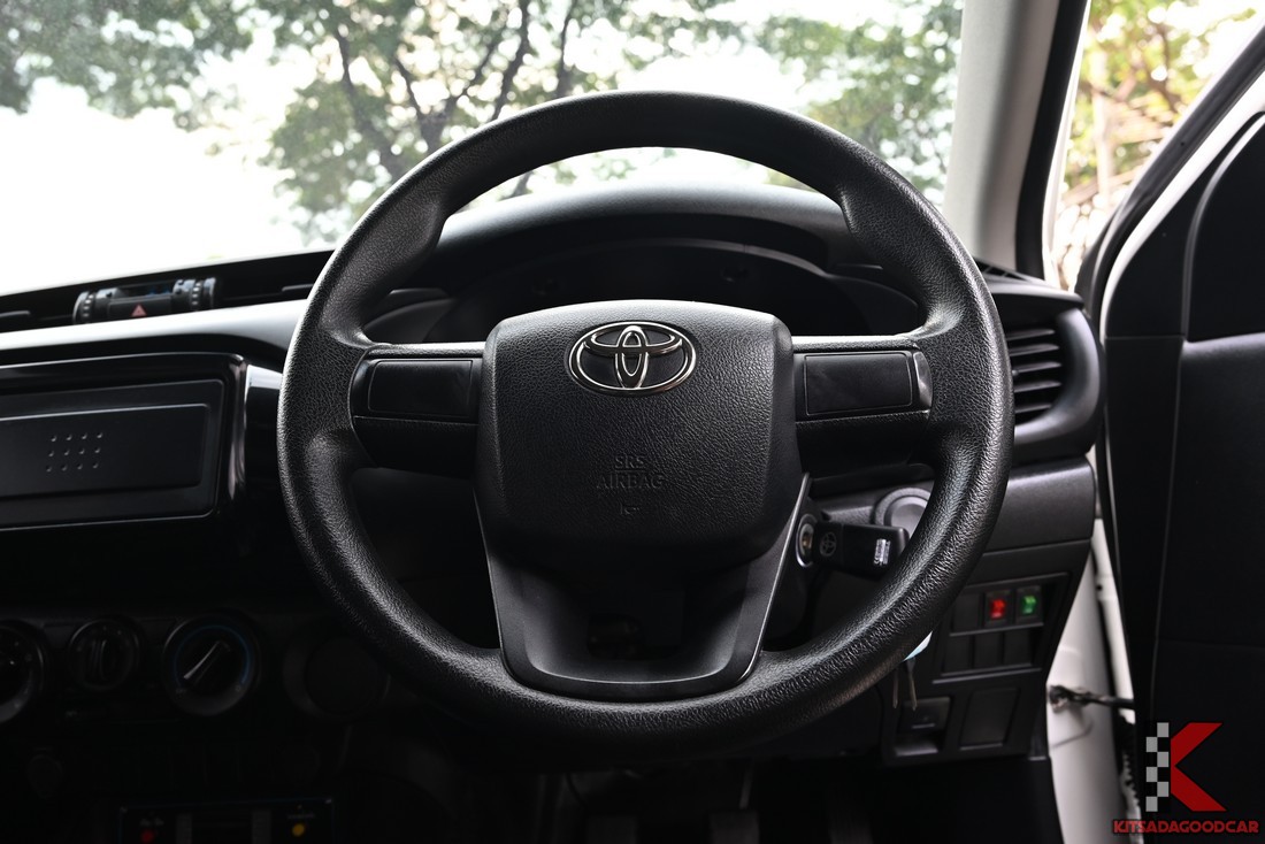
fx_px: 844
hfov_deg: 73.7
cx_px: 632
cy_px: 422
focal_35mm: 24
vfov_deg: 53.2
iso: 400
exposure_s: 1/60
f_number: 5.6
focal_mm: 24
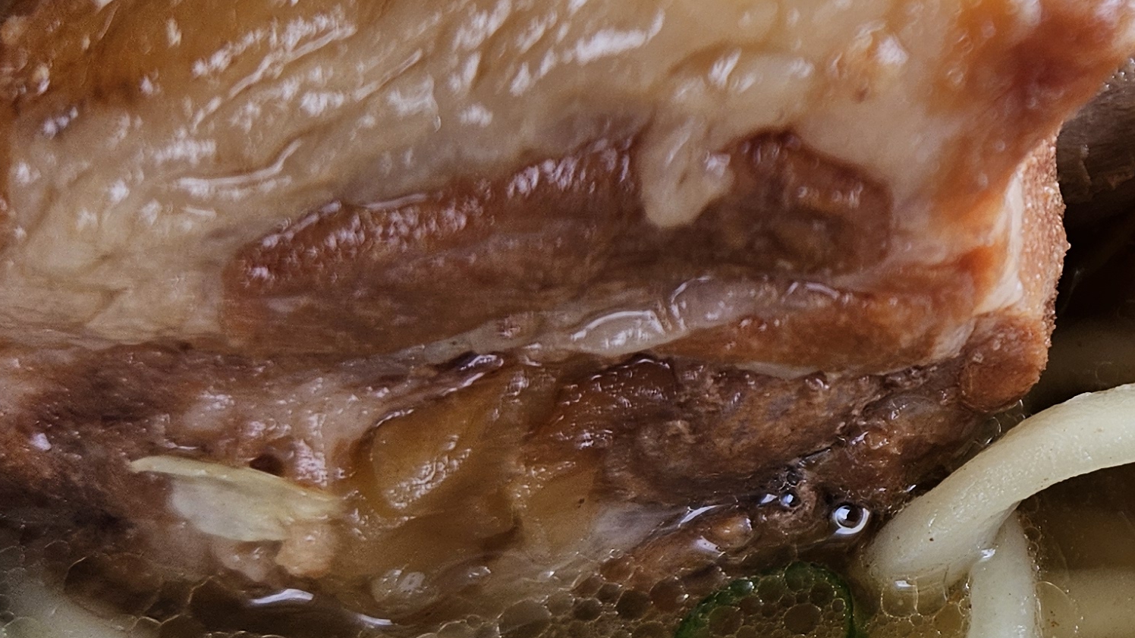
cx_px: 1306
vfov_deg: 18.0
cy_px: 325
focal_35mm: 67
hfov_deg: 28.1
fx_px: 2016
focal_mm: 5.4
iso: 32
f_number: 1.8
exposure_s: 1/120
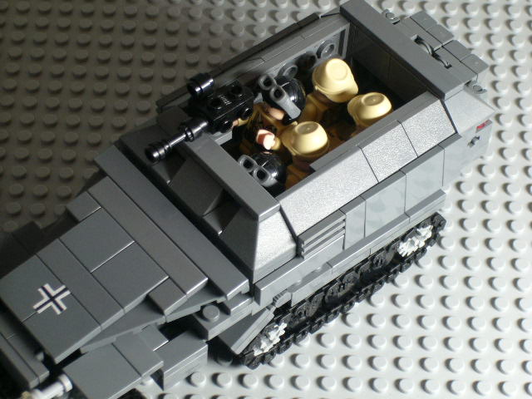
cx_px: 266
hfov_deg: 18.7
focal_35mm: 105
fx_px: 1614
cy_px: 200
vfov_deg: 14.1
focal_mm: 17.4
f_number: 5
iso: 100
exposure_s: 1/15
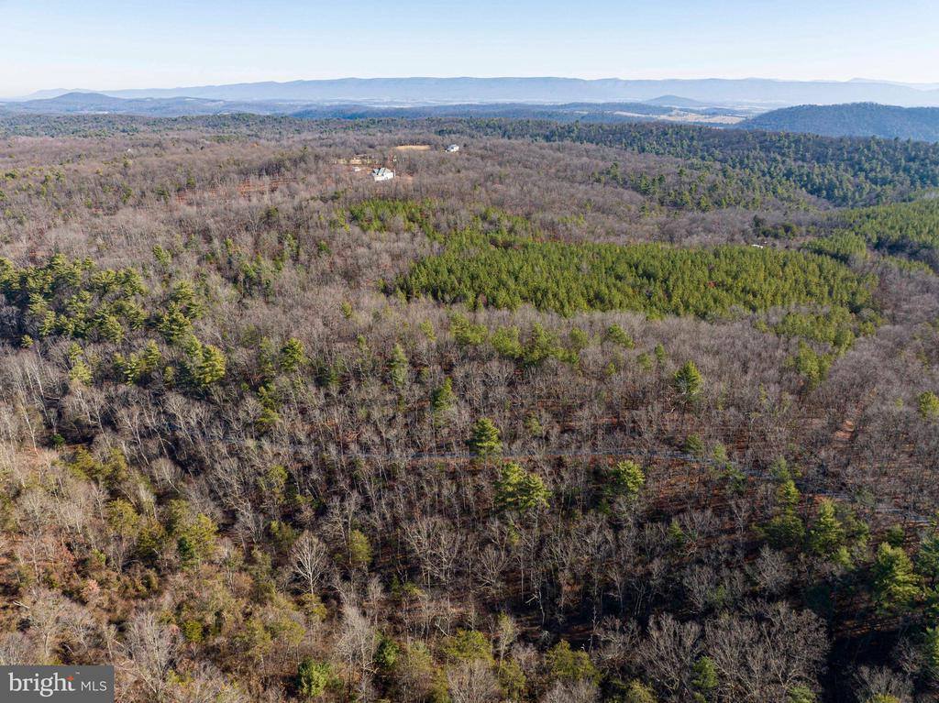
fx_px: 651
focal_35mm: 24
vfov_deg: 56.8
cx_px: 470
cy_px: 352
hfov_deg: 71.6
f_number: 2.8
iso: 250
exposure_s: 1/1600
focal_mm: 12.29
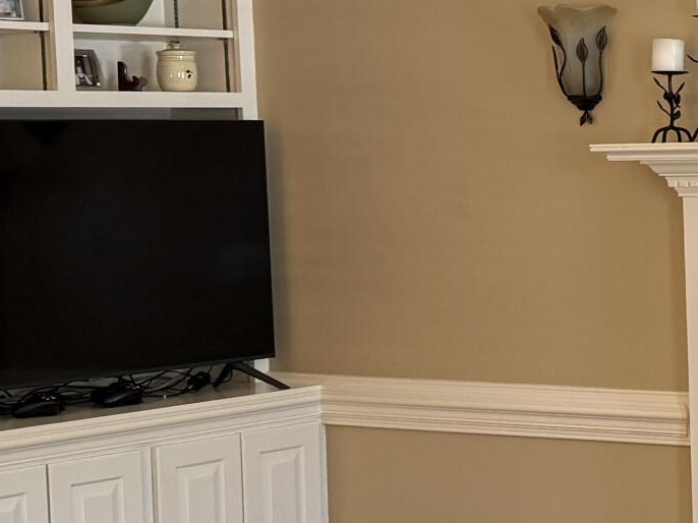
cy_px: 276
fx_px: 2116
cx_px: 934
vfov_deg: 14.1
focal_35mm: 105
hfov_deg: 17.4
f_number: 1.78
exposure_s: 1/60
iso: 200
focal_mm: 6.76
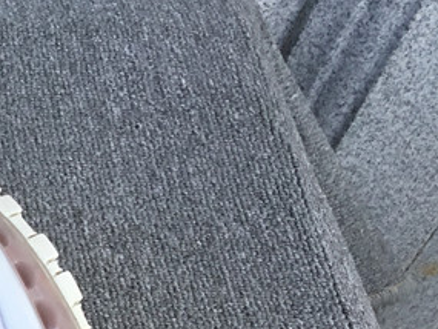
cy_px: 445
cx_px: -243
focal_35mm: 98
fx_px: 1241
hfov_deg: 17.7
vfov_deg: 14.4
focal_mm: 3.3
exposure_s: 1/218
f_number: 2.4
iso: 25
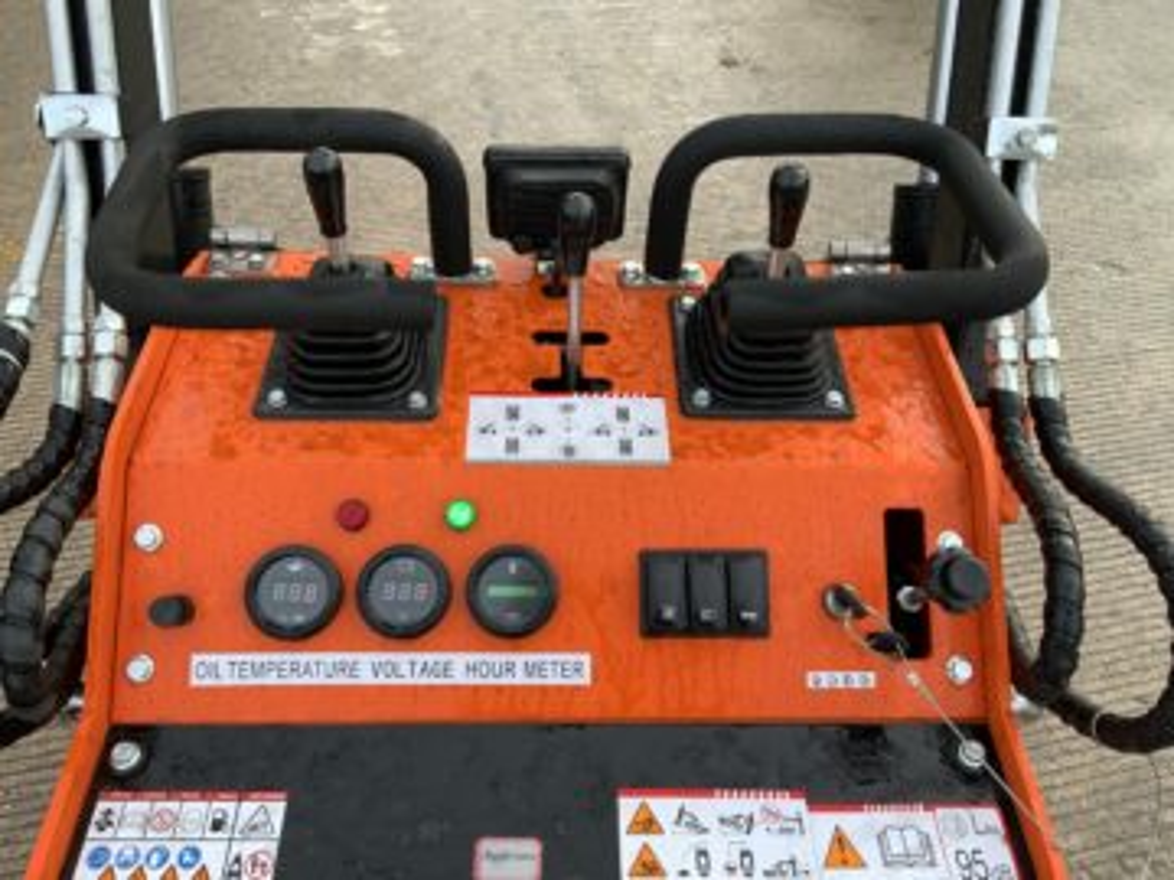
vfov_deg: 48.2
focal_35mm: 29
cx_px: 587
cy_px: 440
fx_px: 984
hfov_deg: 61.7
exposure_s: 1/140
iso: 16
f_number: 1.8
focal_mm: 3
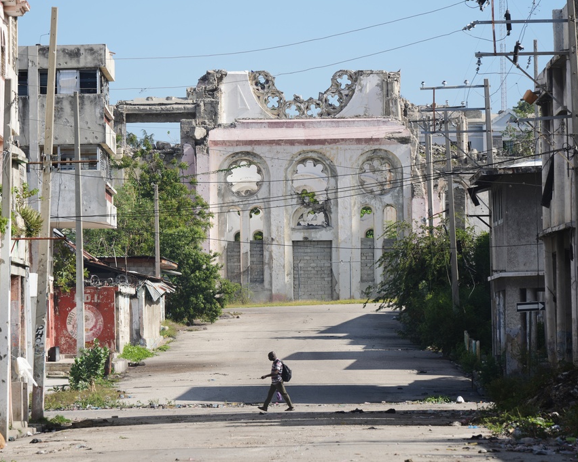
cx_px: 292
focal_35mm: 226
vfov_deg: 6.8
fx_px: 3864
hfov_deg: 8.6
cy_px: 231
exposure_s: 1/160
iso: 100
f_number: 10
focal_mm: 200
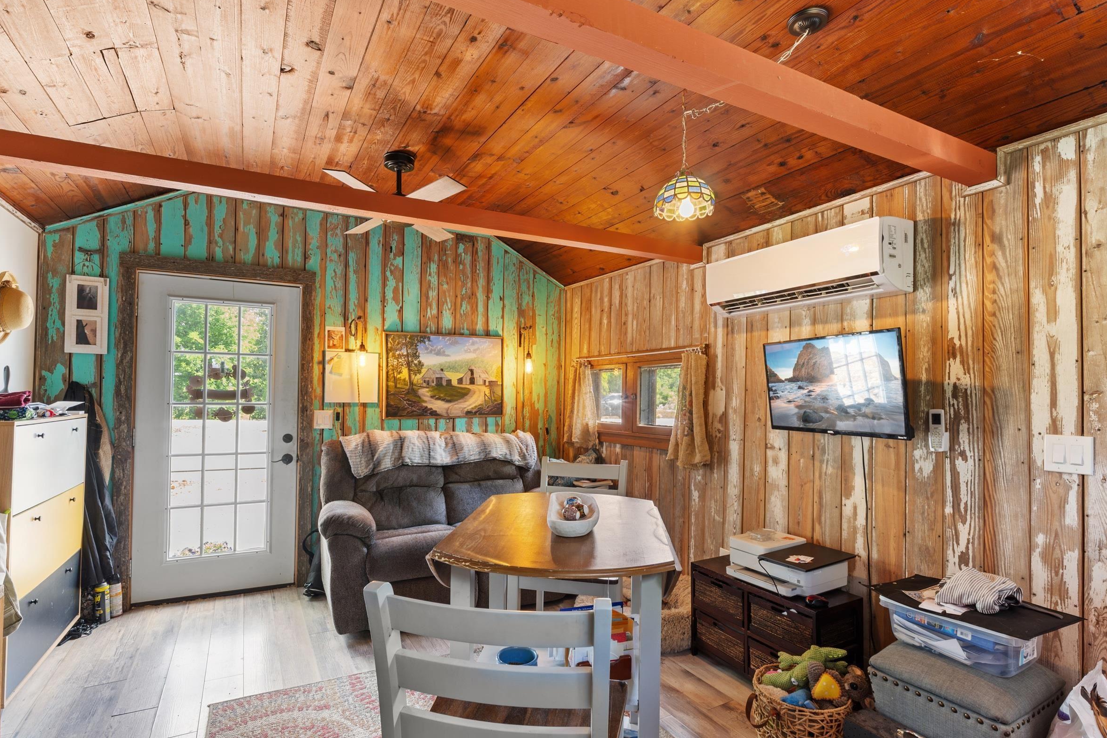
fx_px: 562
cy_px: 386
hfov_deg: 89.2
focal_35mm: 18
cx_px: 546
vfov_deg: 66.6
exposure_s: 1.6
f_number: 8
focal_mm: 11.5
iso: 100
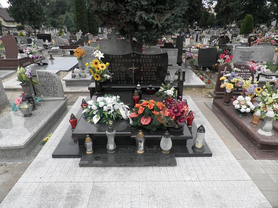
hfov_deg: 71.6
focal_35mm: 24
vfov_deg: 56.8
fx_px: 193
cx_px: 139
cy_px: 104
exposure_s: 1/80
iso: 64
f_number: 8.3
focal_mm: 4.3
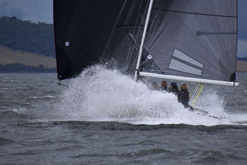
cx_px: 124
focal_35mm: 450
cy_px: 82
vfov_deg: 3.1
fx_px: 3087
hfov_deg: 4.6
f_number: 8
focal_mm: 300
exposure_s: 1/2000
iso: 400
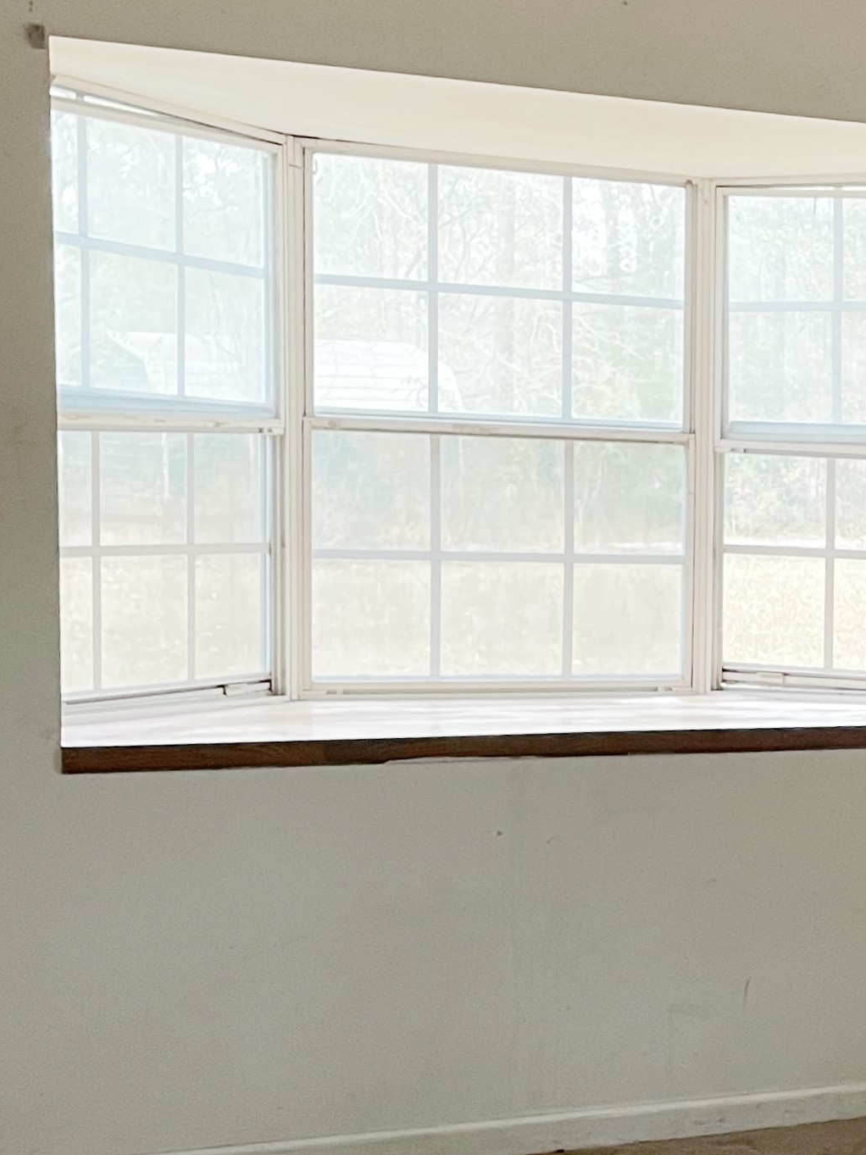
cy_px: 760
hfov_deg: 18.4
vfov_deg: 26.5
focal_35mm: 73
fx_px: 2435
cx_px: 1200
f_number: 1.6
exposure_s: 1/60
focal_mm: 4.2
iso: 80
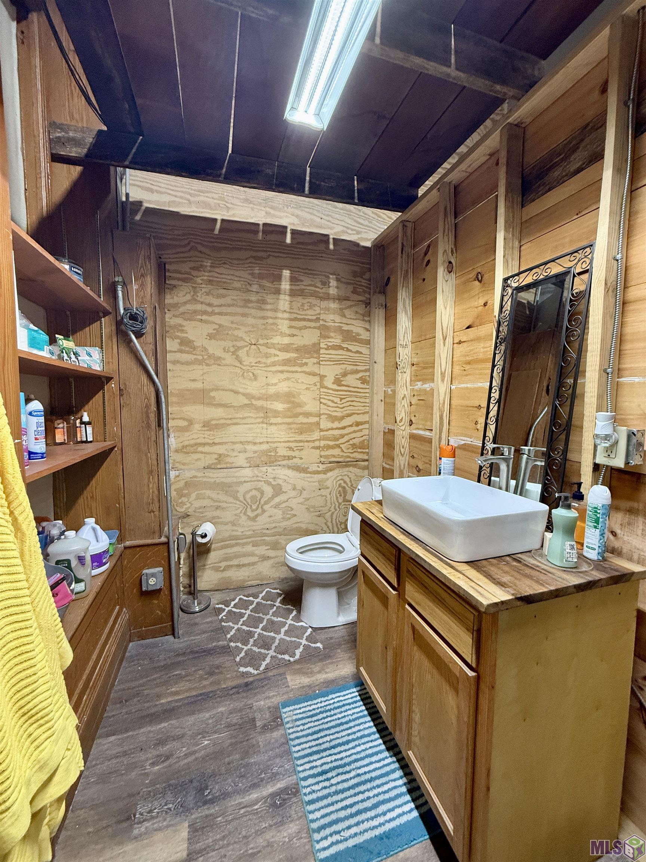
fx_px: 348
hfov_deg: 85.7
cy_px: 431
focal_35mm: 14
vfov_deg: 102.1
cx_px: 323
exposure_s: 1/60
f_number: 2.2
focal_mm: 2.22
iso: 320
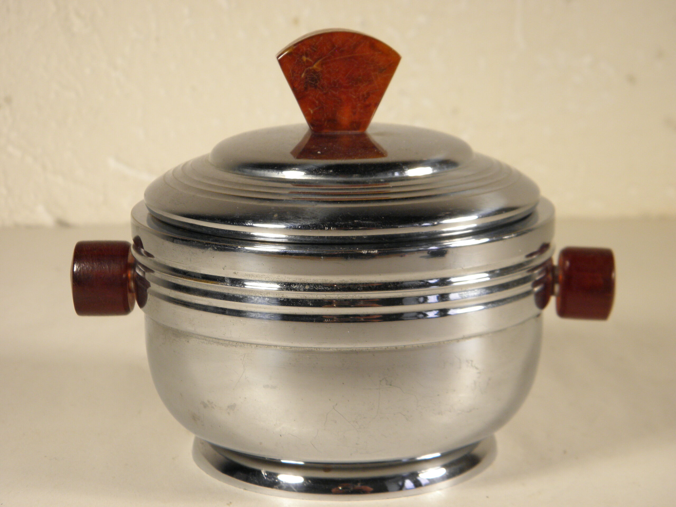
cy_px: 254
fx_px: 1562
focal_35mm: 80
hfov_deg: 24.4
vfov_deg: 18.4
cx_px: 338
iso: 125
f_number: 4.4
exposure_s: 1/50
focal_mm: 14.3
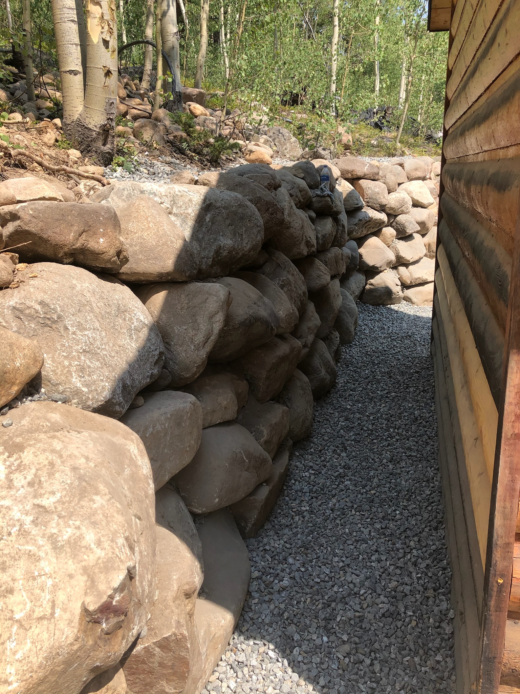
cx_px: 260
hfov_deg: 49.7
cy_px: 347
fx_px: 561
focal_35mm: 28
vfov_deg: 63.4
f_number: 1.8
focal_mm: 3.99
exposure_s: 1/852
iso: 20
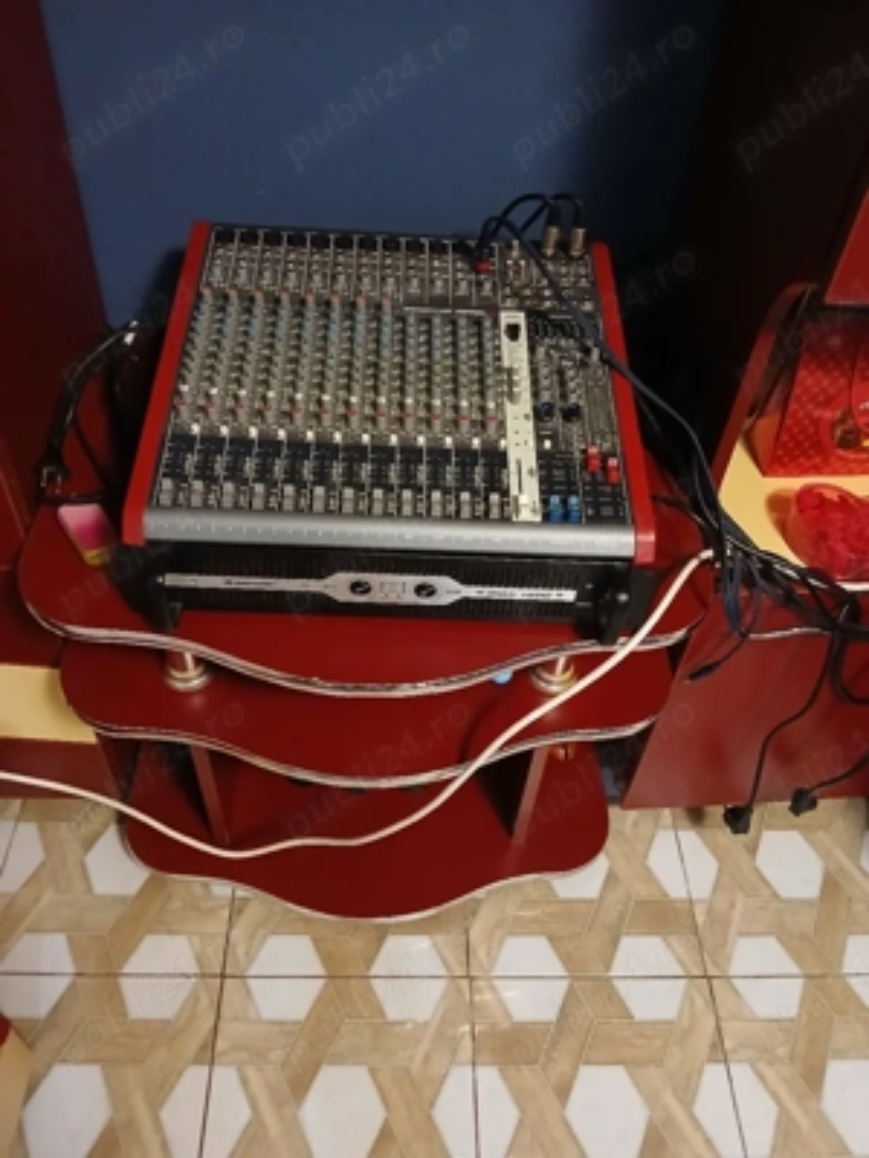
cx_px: 434
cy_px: 579
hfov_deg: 53.1
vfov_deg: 67.3
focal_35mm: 26
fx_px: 870
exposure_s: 1/20
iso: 640
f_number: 1.8
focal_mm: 3.98
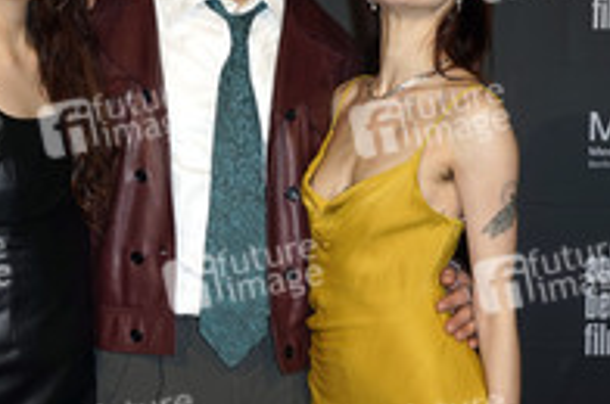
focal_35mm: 92
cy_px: 199
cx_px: 160
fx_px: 1556
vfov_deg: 14.8
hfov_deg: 22.0
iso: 320
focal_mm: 40
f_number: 5.6
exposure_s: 1/200
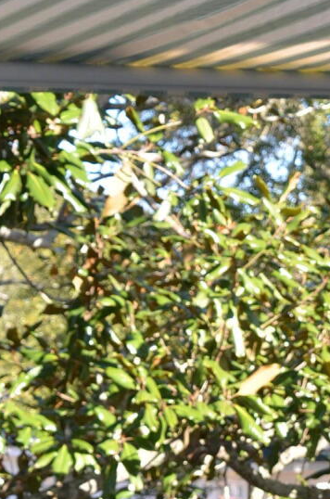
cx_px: 455
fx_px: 2004
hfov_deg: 9.2
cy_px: 435
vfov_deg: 14.1
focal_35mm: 145
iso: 125
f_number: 4
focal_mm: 26
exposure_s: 1/250
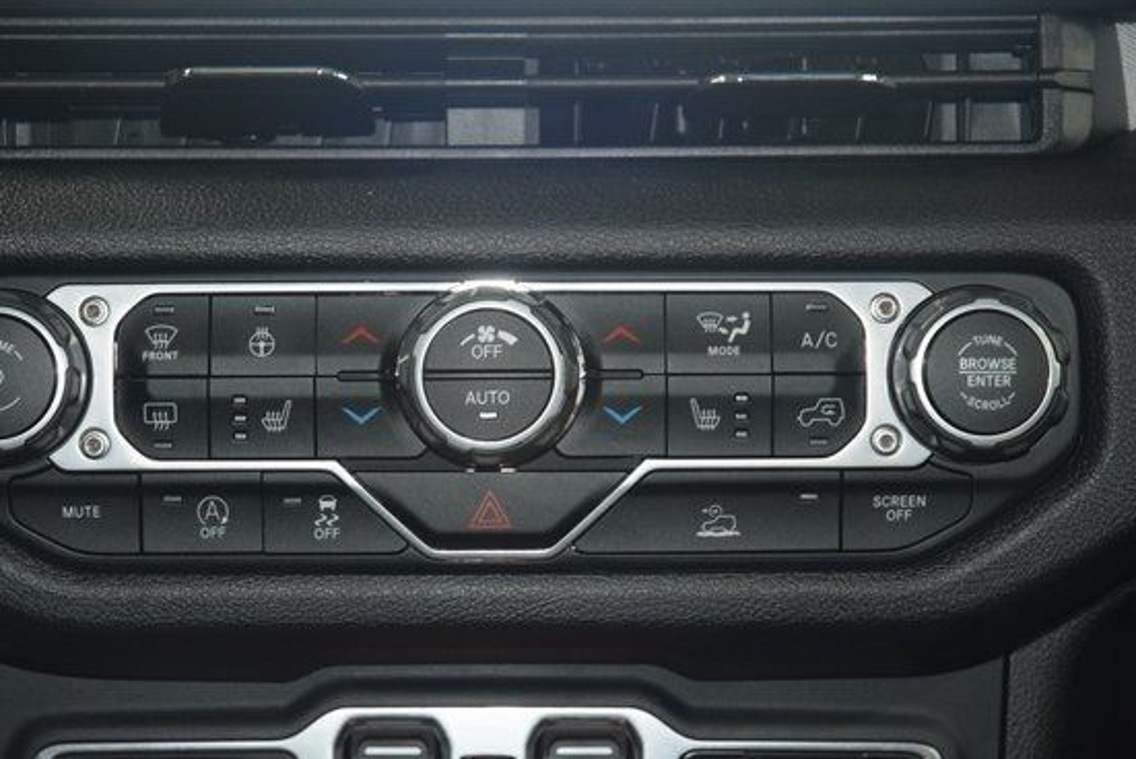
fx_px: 3852
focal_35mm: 122
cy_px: 360
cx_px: 491
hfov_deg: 16.8
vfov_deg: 11.2
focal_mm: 70
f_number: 4.5
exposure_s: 1/25
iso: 2000
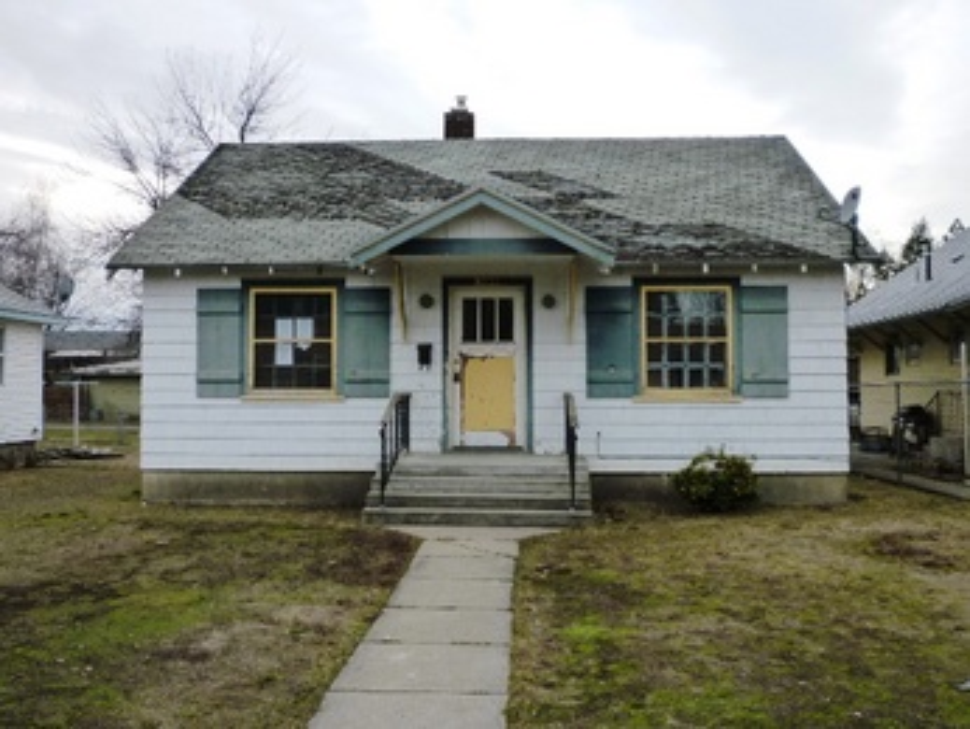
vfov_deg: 48.3
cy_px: 364
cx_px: 485
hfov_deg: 61.6
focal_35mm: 29
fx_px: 813
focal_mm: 5.2
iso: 125
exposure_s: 1/160
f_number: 3.3
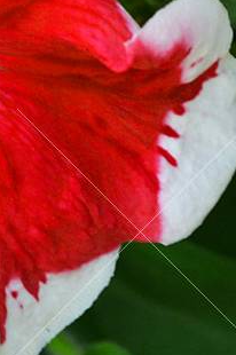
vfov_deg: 5.9
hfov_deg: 3.9
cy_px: -195
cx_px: -111
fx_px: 3411
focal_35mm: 346
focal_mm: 55
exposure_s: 1/100
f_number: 8
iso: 400
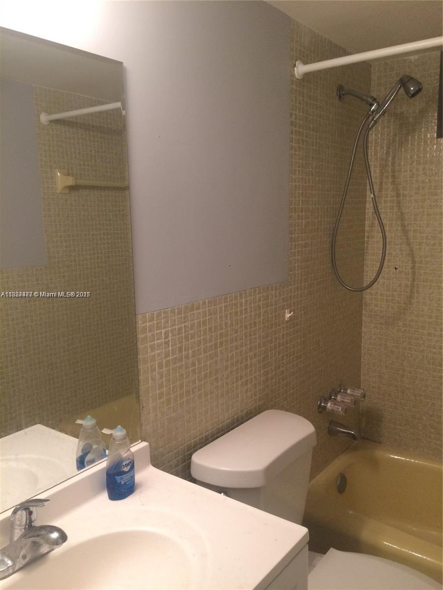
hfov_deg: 48.2
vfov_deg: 61.7
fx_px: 495
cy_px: 295
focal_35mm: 29
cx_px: 222
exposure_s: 1/30
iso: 100
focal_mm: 4.15
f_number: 2.2
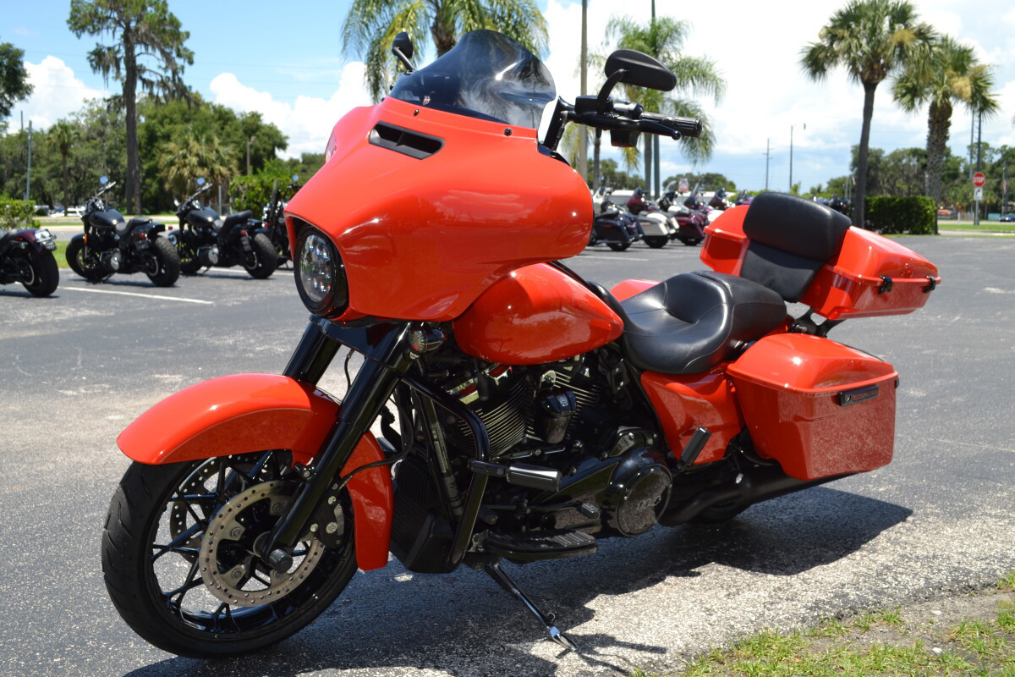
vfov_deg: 36.9
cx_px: 508
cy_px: 338
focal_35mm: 36
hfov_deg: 53.1
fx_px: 1015
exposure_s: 1/200
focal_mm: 24
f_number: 7.1
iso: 100
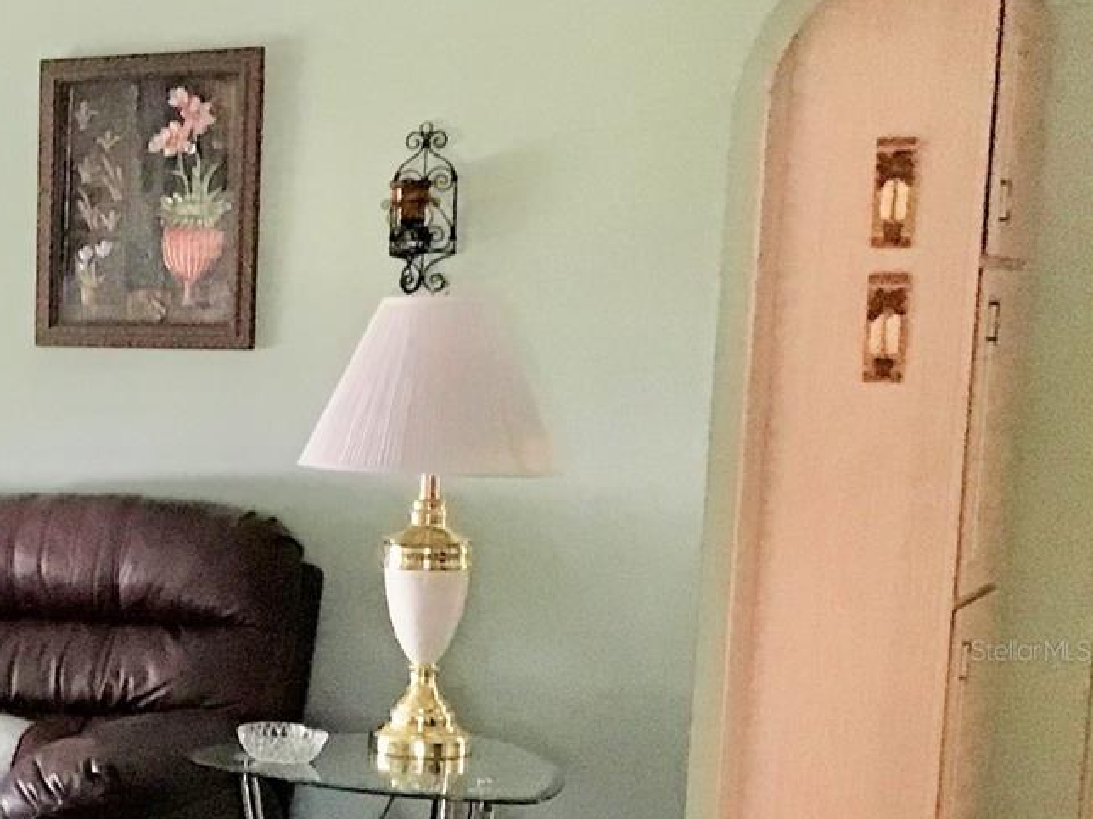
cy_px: 649
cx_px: -261
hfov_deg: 23.0
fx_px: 2431
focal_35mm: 77
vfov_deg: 19.0
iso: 200
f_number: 2.4
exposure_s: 1/30
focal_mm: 3.3
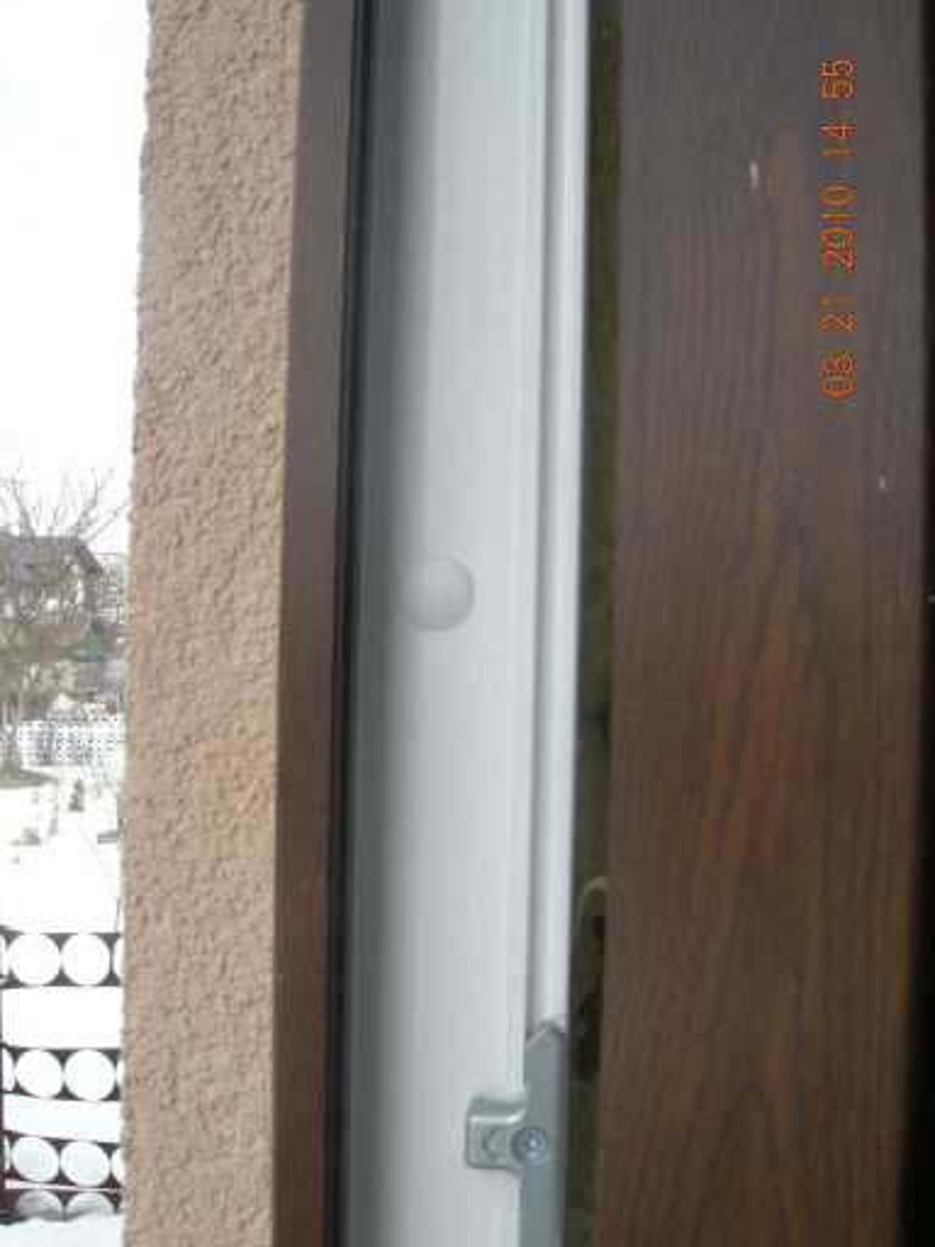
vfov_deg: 52.6
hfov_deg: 40.7
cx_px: 468
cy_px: 624
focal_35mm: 35
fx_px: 1260
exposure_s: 1/67.6
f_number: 7.6
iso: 94
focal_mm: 7.5
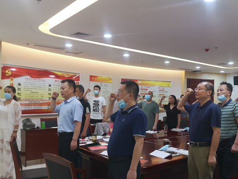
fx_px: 227
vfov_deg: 42.9
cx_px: 135
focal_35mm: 33
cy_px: 100
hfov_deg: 55.2
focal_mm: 3.95
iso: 400
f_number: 1.8
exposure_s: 1/100
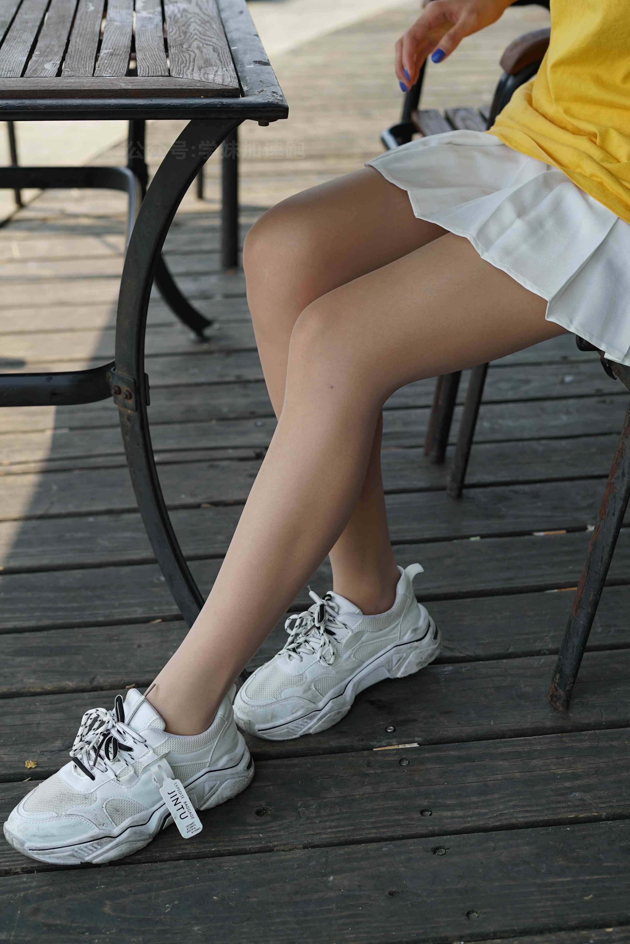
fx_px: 1311
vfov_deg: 39.6
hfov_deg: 27.0
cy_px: 472
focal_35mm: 50
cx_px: 315
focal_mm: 50
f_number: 4
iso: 100
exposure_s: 1/400
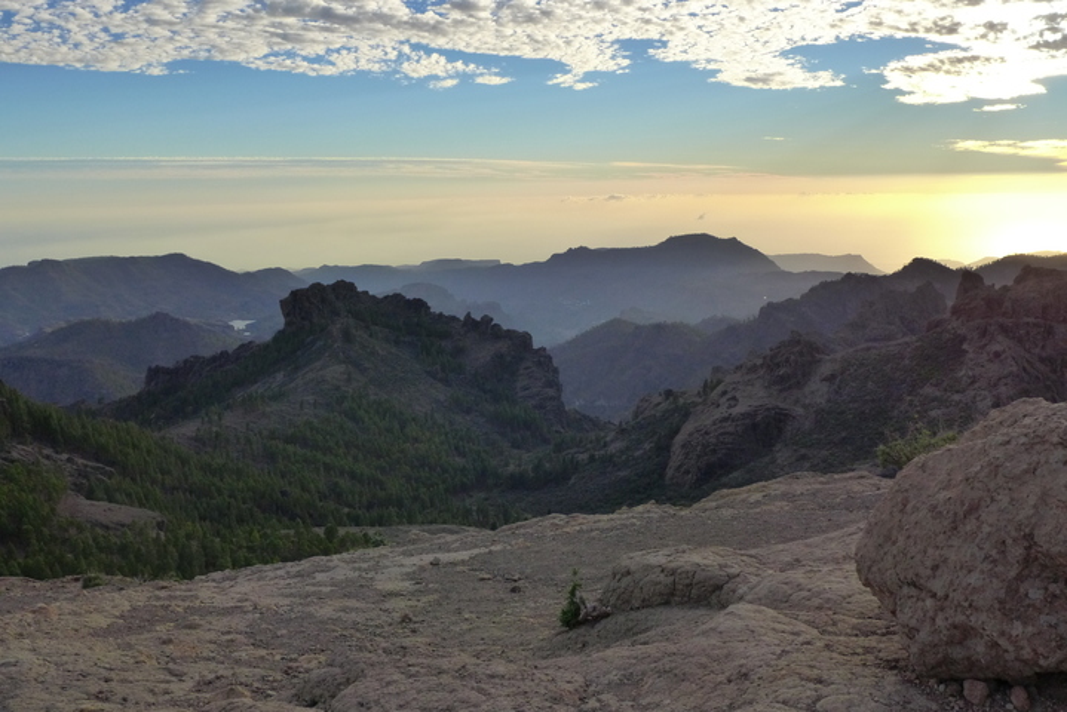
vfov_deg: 33.4
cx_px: 534
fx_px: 1186
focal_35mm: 40
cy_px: 356
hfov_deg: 48.4
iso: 400
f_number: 4
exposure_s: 1/1600
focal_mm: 7.9
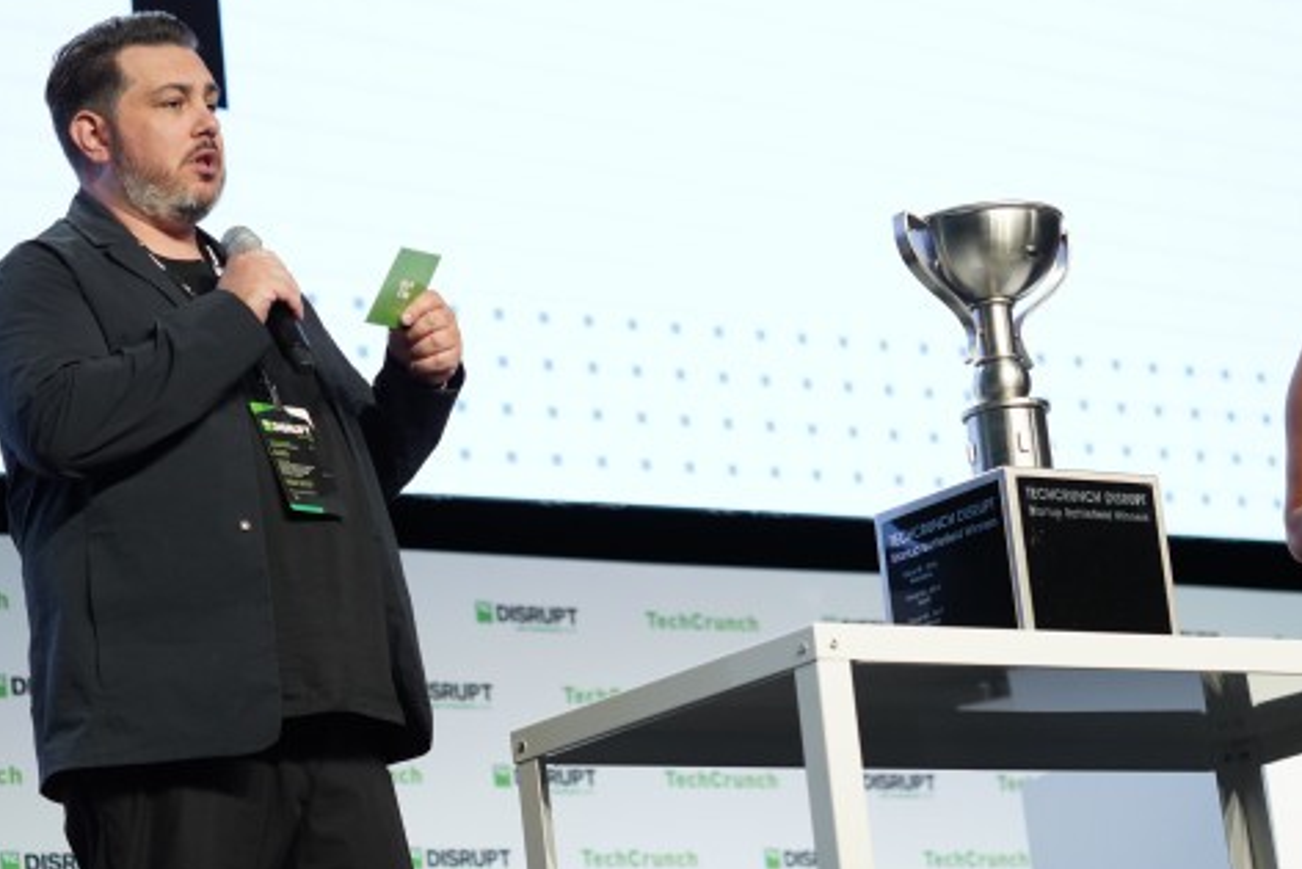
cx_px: 775
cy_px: 334
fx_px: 4594
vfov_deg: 10.8
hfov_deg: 16.1
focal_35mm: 127
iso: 1600
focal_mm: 100
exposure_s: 1/320
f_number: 4.5
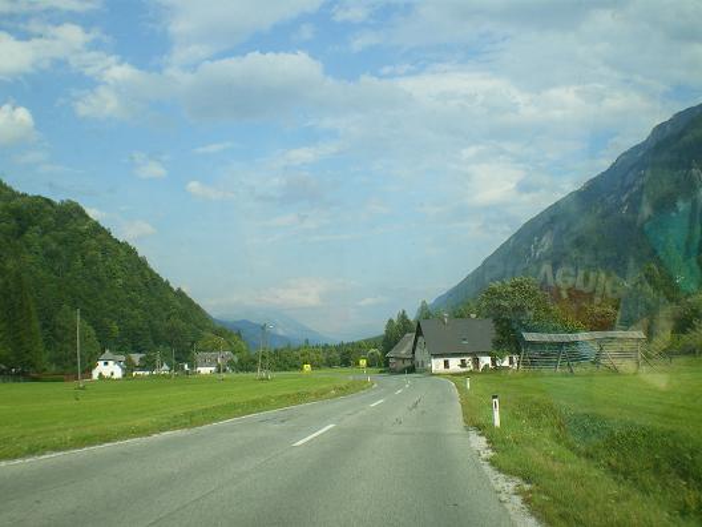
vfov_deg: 37.7
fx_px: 771
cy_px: 264
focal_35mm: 38
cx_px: 351
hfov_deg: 49.0
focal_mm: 6.3
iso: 64
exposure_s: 1/250
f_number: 4.6
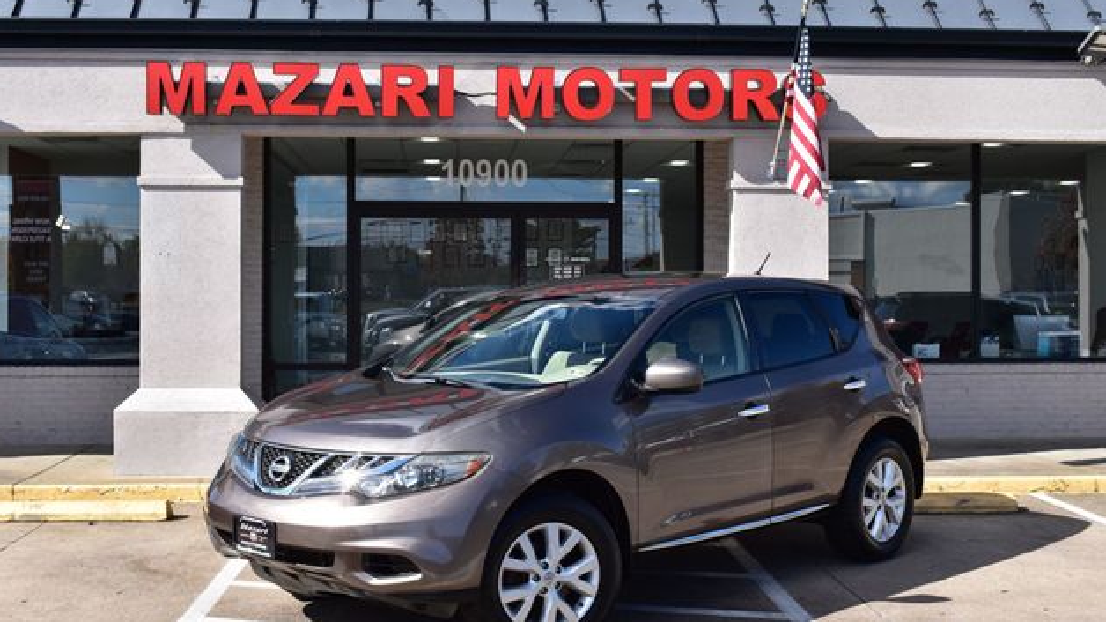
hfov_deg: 42.9
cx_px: 548
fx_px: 1407
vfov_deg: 24.9
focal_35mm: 48
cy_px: 294
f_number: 11
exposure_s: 1/500
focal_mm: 30
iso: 400
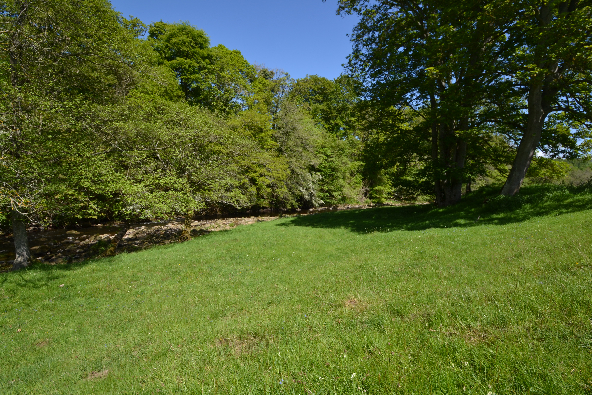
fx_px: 271
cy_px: 198
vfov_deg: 72.1
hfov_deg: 95.0
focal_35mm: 16
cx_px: 296
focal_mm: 11
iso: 100
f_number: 7.1
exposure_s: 1/200
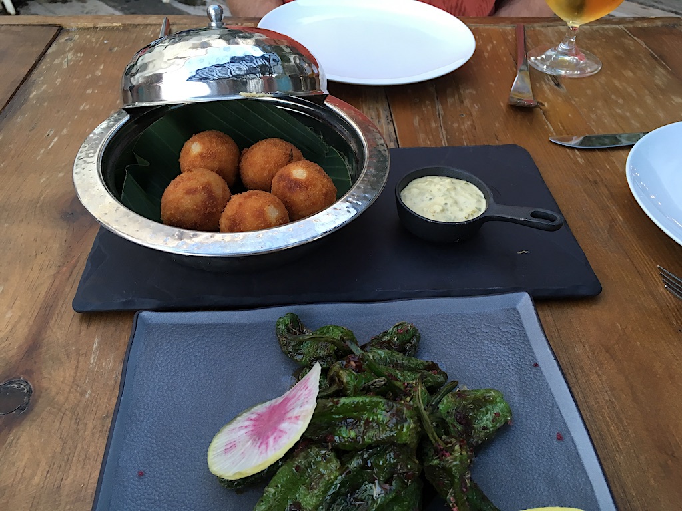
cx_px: 341
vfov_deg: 48.2
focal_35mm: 29
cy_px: 256
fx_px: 571
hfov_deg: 61.7
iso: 50
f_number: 2.2
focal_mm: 4.15
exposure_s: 1/30
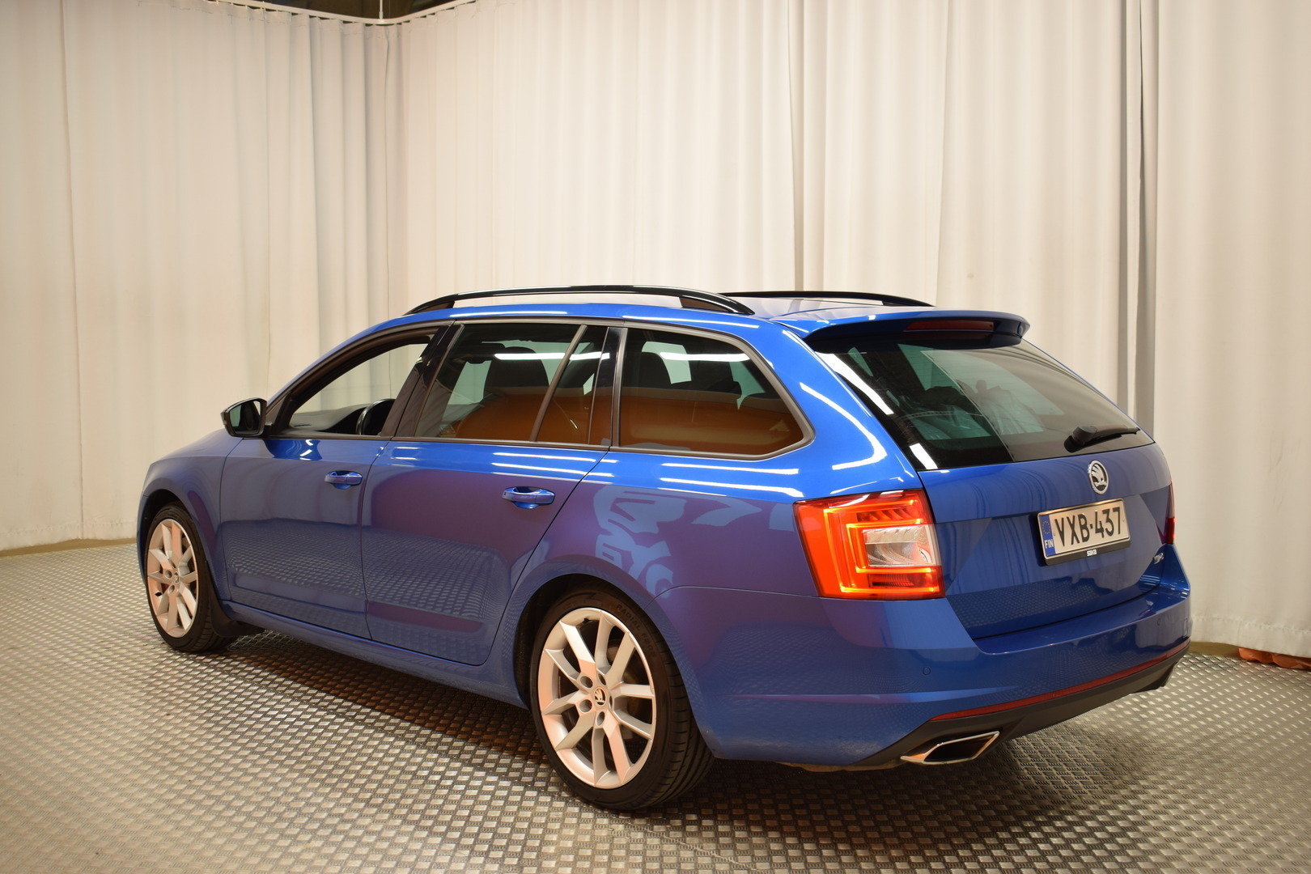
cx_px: 656
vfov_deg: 35.5
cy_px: 437
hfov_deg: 51.3
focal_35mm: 38
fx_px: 1366
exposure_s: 1/25
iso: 250
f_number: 4
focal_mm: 25
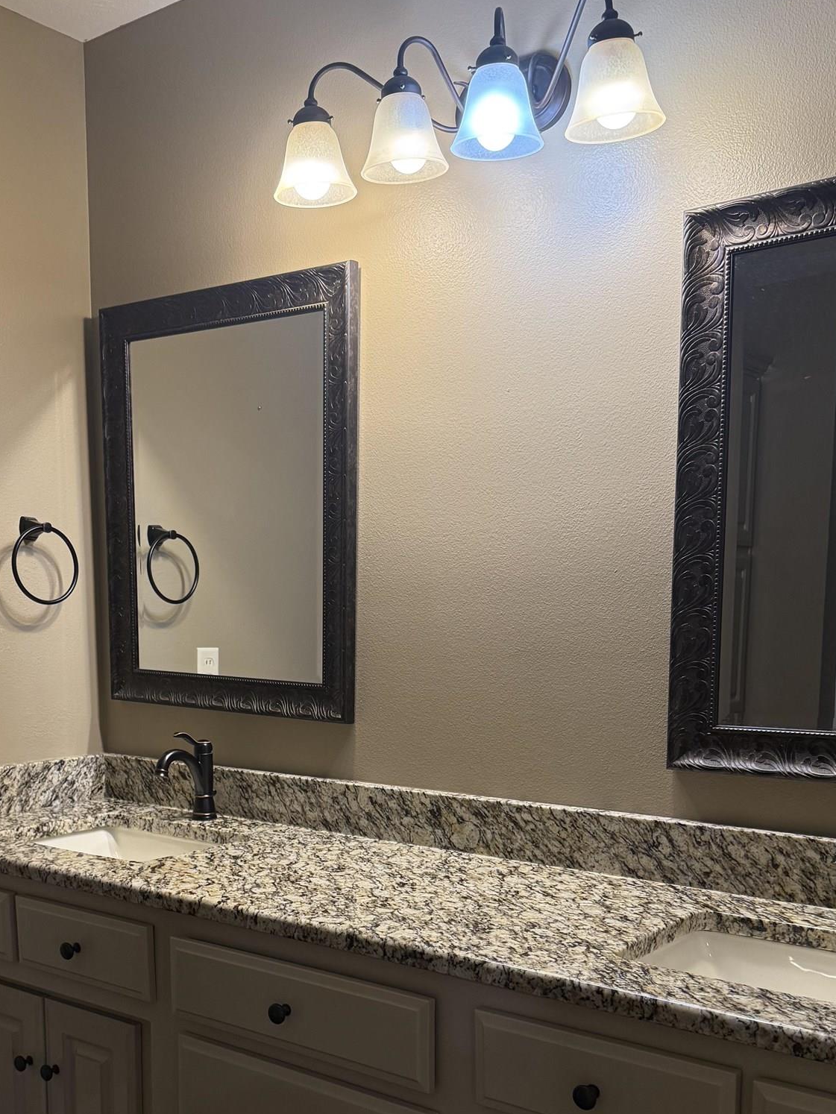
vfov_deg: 49.0
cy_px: 772
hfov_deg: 38.6
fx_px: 1191
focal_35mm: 37
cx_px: 353
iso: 250
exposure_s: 1/120
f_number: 1.78
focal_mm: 6.76
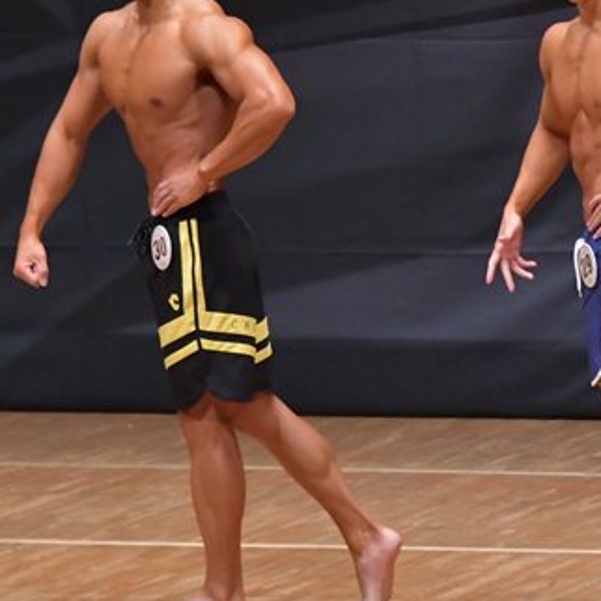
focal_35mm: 521
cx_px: 537
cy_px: 271
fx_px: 10234
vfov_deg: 3.4
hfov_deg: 3.4
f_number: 5.6
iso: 6400
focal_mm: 170
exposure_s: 1/400
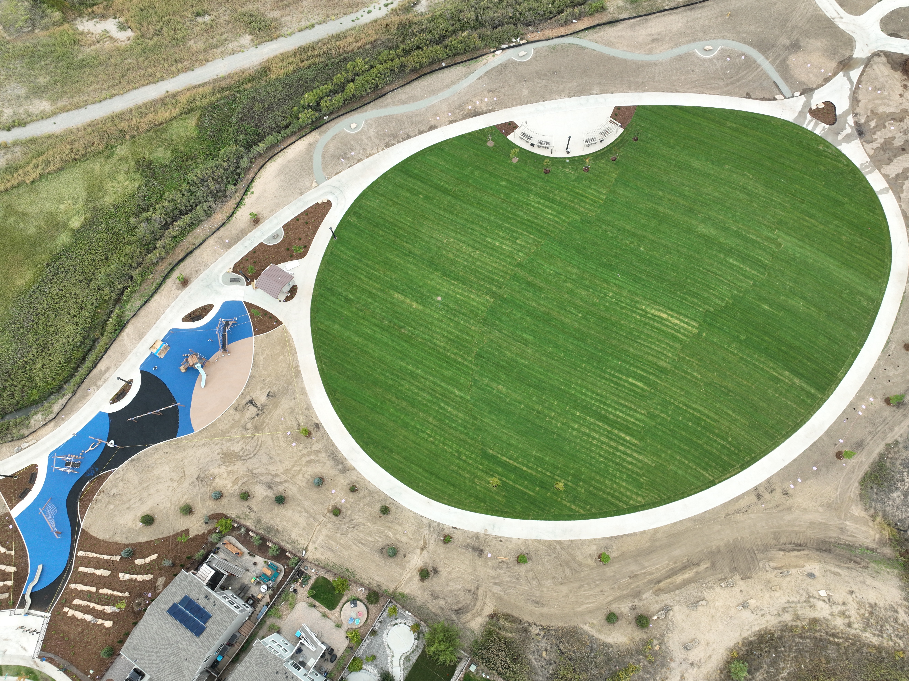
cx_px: 454
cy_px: 340
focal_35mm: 24
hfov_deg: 71.6
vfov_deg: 56.8
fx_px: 630
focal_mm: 12.29
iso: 100
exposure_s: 1/320
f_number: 2.8
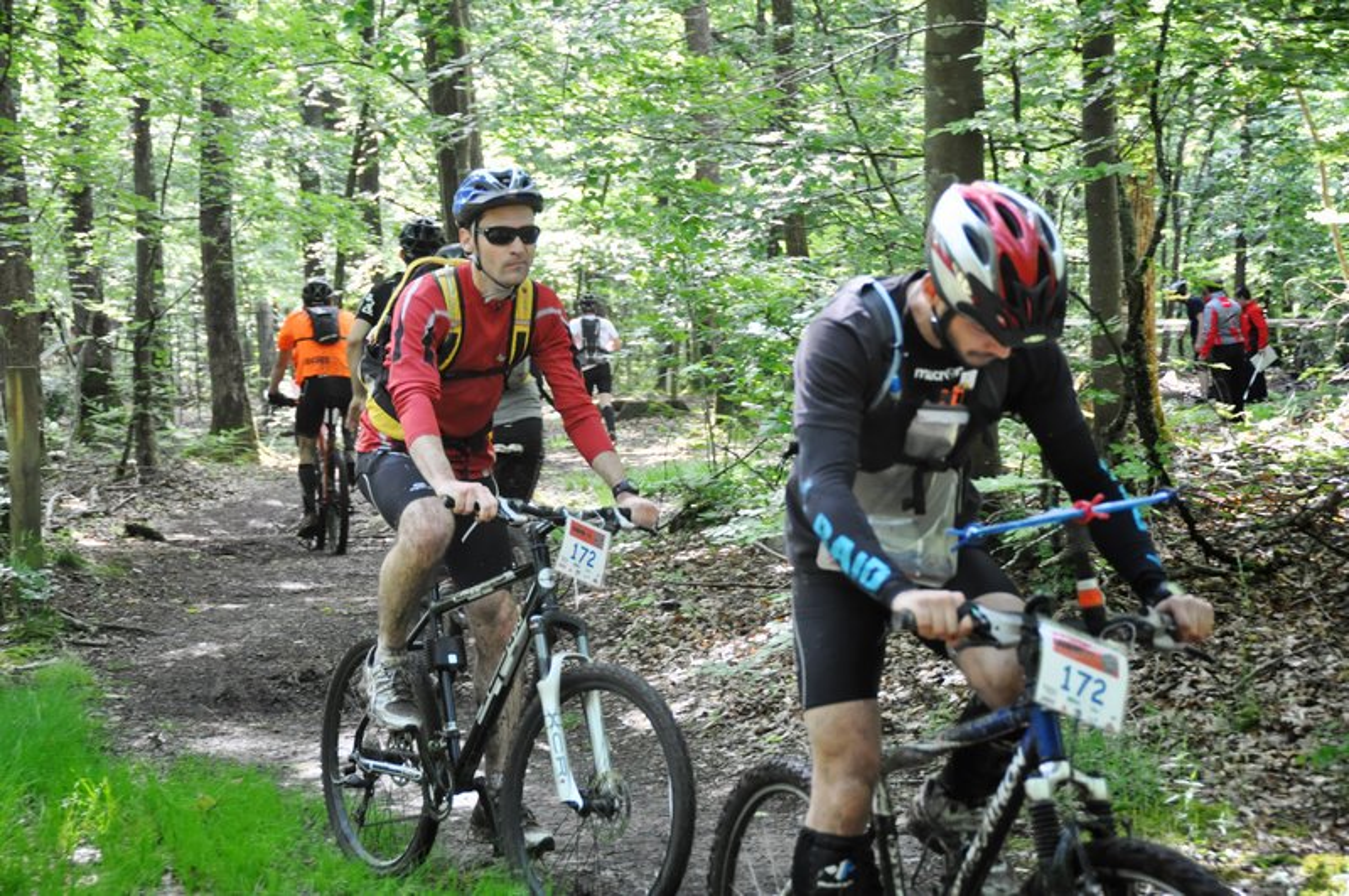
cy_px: 448
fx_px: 3143
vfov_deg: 16.2
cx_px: 674
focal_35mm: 84
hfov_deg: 24.2
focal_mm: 56
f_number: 4.8
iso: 1600
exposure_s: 1/250
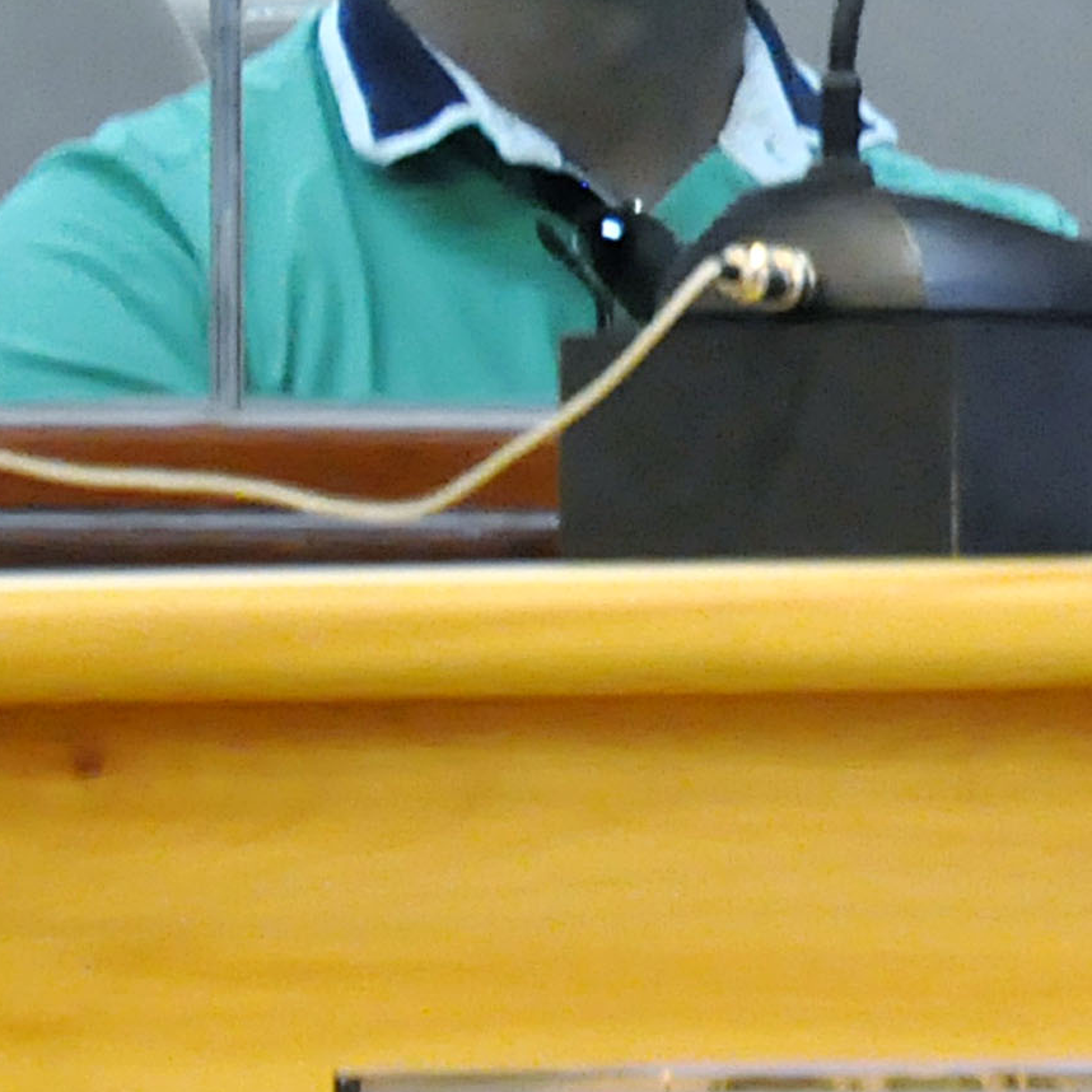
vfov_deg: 2.6
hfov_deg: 2.6
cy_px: 281
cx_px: 1306
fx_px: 23845
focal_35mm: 668
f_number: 5.6
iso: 2500
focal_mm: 105
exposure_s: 1/50
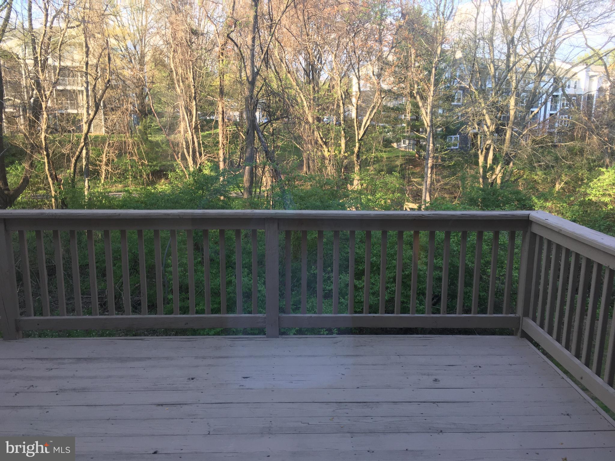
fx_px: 515
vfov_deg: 48.2
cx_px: 308
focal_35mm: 29
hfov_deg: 61.7
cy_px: 230
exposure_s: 1/120
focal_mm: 4.15
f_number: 2.2
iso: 40
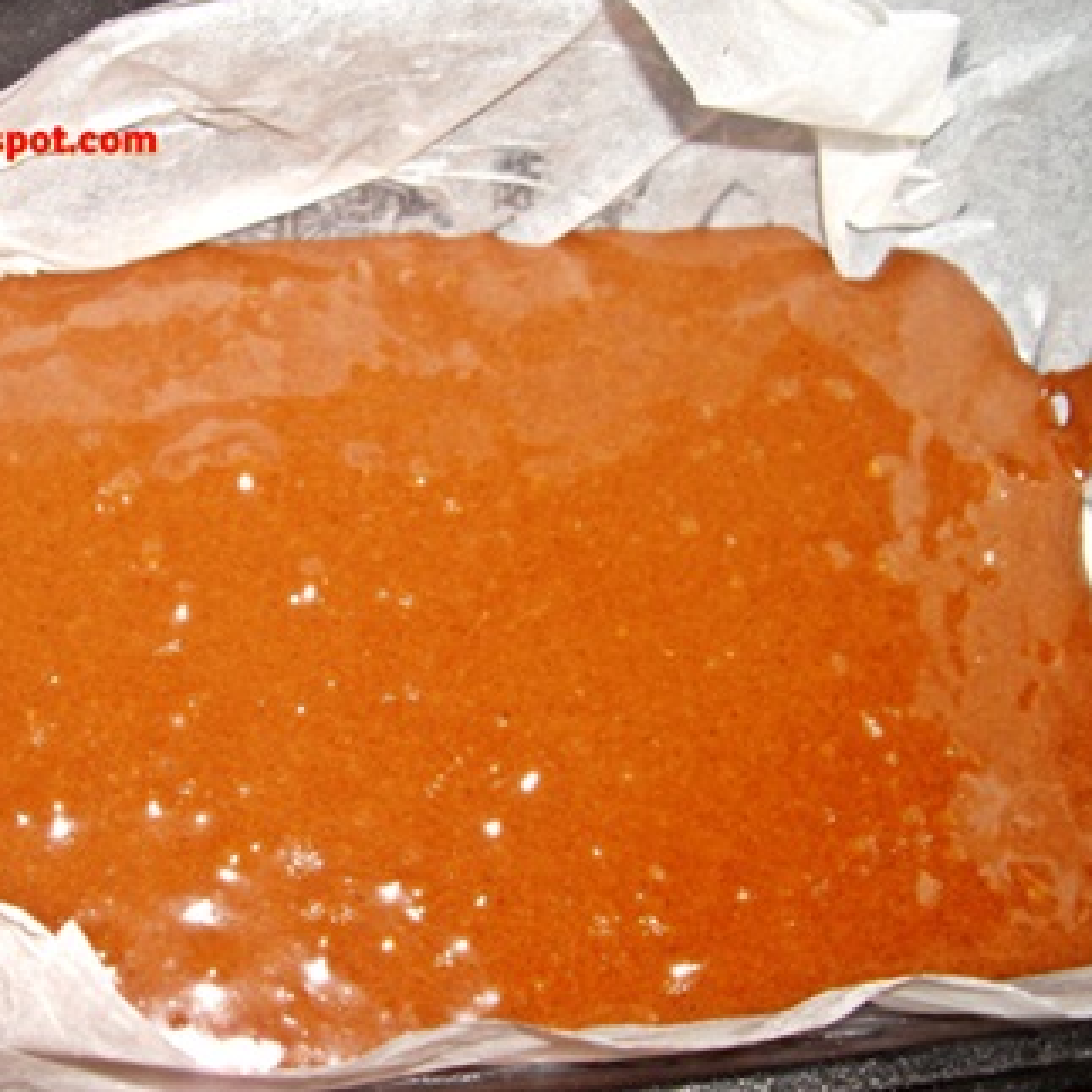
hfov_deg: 32.2
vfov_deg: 32.8
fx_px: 1856
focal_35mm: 52
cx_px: 284
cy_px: 570
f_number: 8
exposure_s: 1/40
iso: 64
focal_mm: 7.9
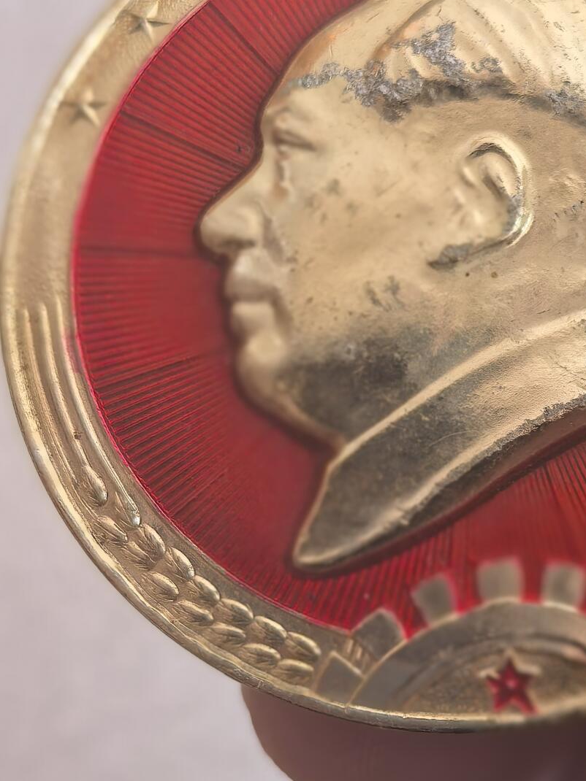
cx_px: 492
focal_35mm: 69
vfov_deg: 28.1
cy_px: 330
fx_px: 1558
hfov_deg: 21.0
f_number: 2
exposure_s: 1/300
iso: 160
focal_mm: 5.75
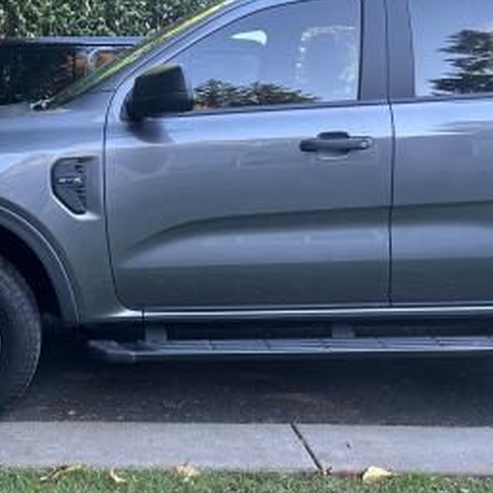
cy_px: 226
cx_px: 33
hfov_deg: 35.0
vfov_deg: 37.5
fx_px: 725
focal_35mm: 45
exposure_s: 1/121
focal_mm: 5.7
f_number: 1.5
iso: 80
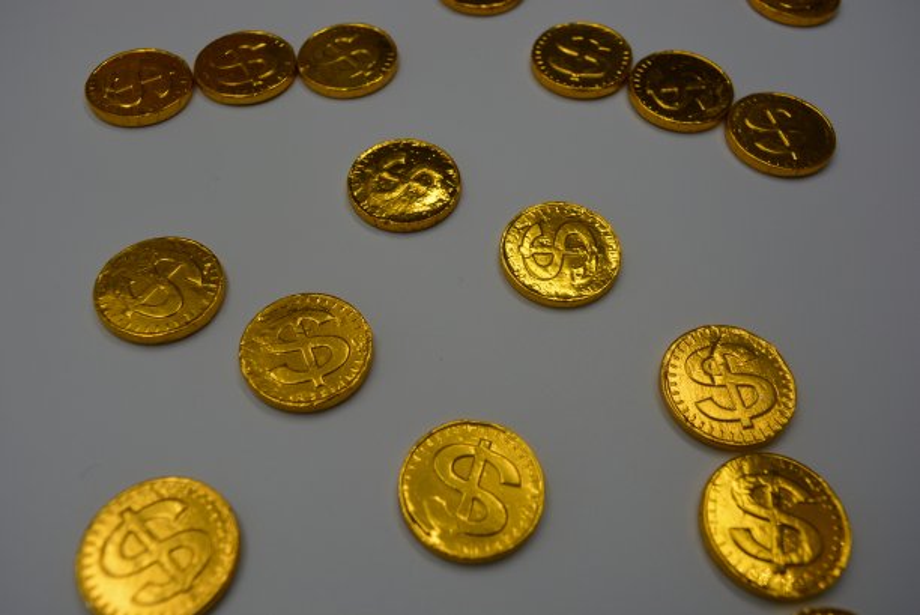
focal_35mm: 33
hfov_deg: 57.2
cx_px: 460
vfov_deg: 40.0
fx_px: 844
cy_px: 308
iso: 200
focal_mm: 22
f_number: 6.3
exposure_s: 1/160
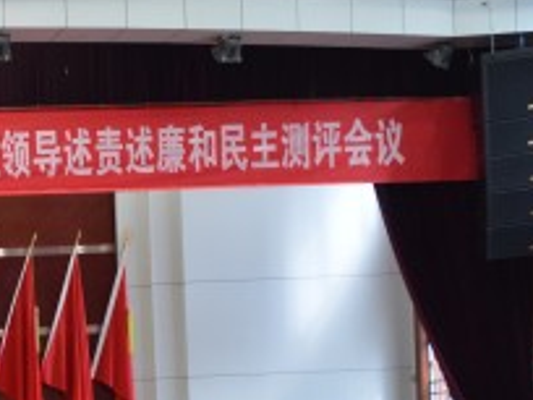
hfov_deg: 17.5
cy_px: 489
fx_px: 1571
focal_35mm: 102
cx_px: -235
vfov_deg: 14.0
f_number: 4
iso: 500
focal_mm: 24
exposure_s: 1/60
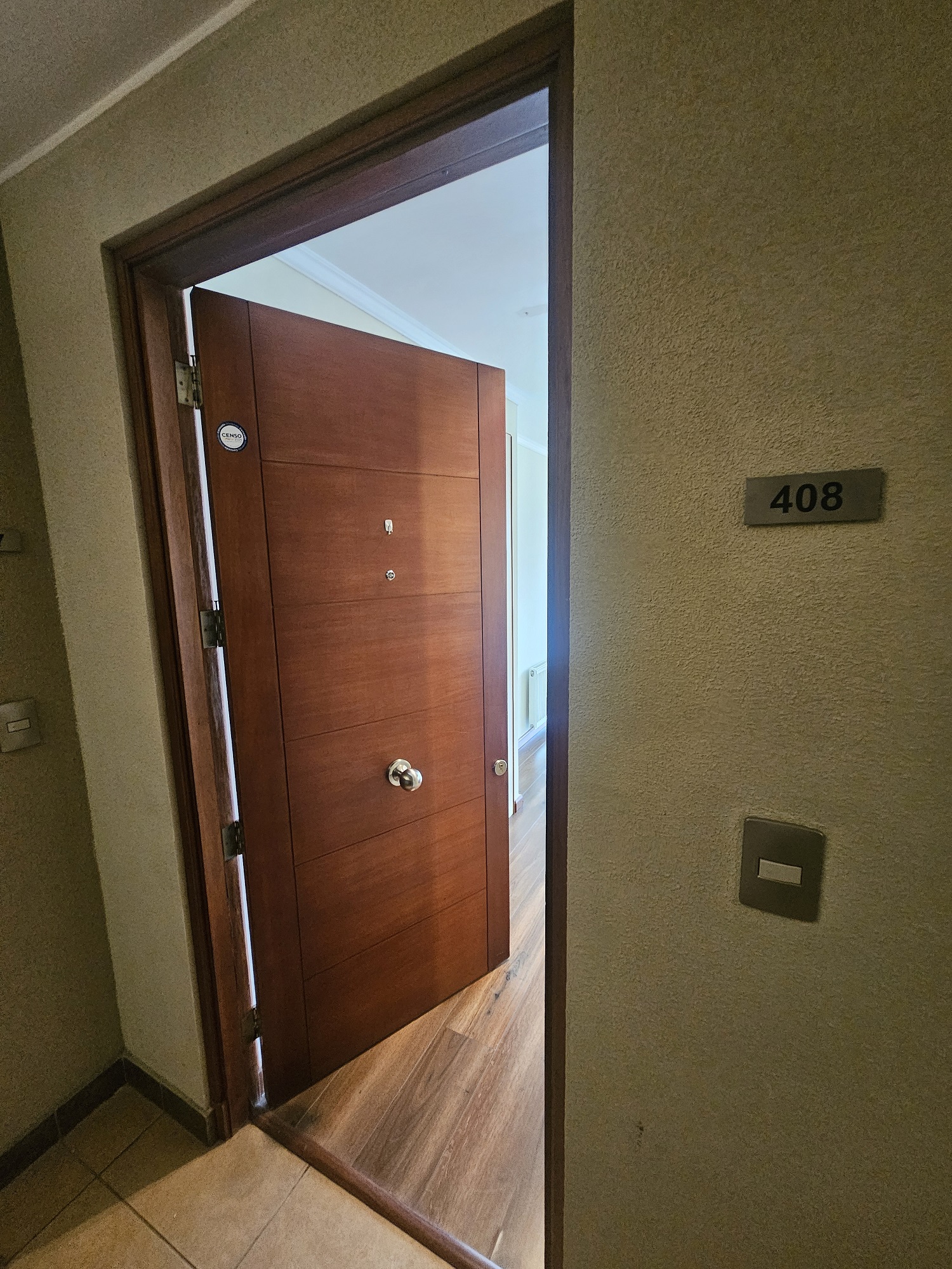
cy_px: 634
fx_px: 477
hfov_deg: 89.9
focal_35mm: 13
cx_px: 476
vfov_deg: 106.2
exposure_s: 1/33
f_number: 2.2
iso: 640
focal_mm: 2.2
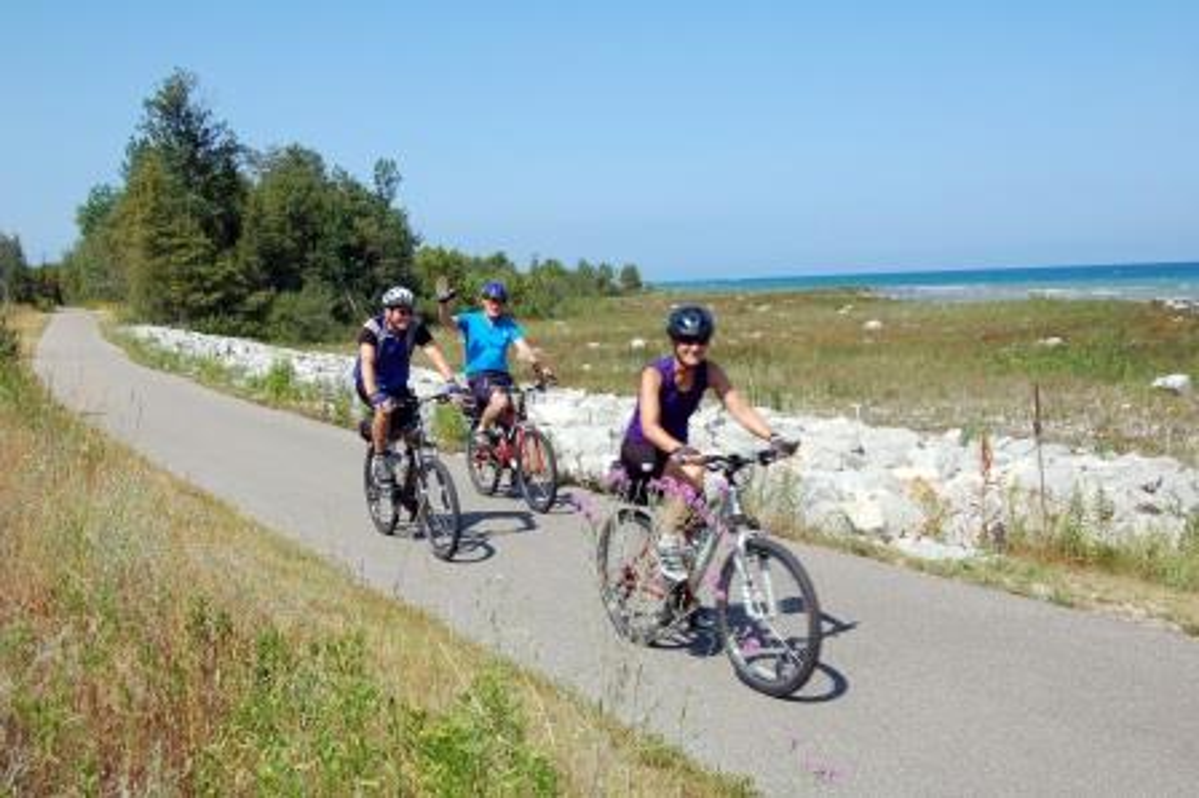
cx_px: 600
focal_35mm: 39
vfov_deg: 34.2
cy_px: 399
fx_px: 1298
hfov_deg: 49.6
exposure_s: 1/250
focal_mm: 26
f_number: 10
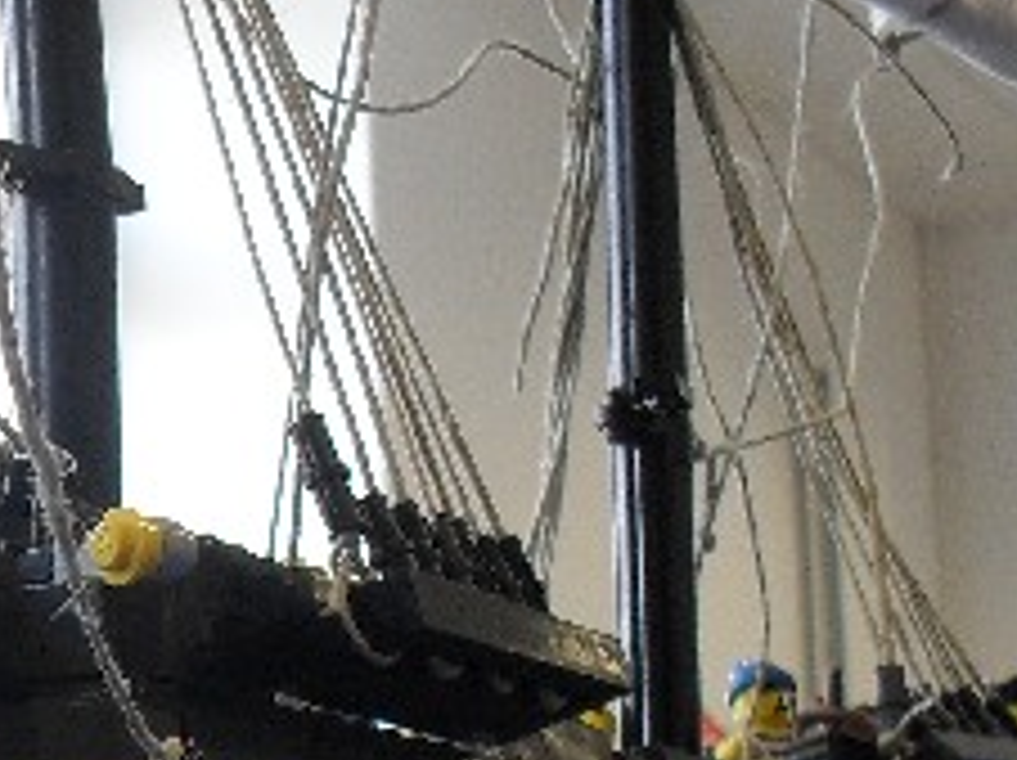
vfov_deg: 11.7
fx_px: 3639
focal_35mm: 124
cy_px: 854
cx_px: -346
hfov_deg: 15.1
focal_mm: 6.3
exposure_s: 1/45
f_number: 3.2
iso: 120
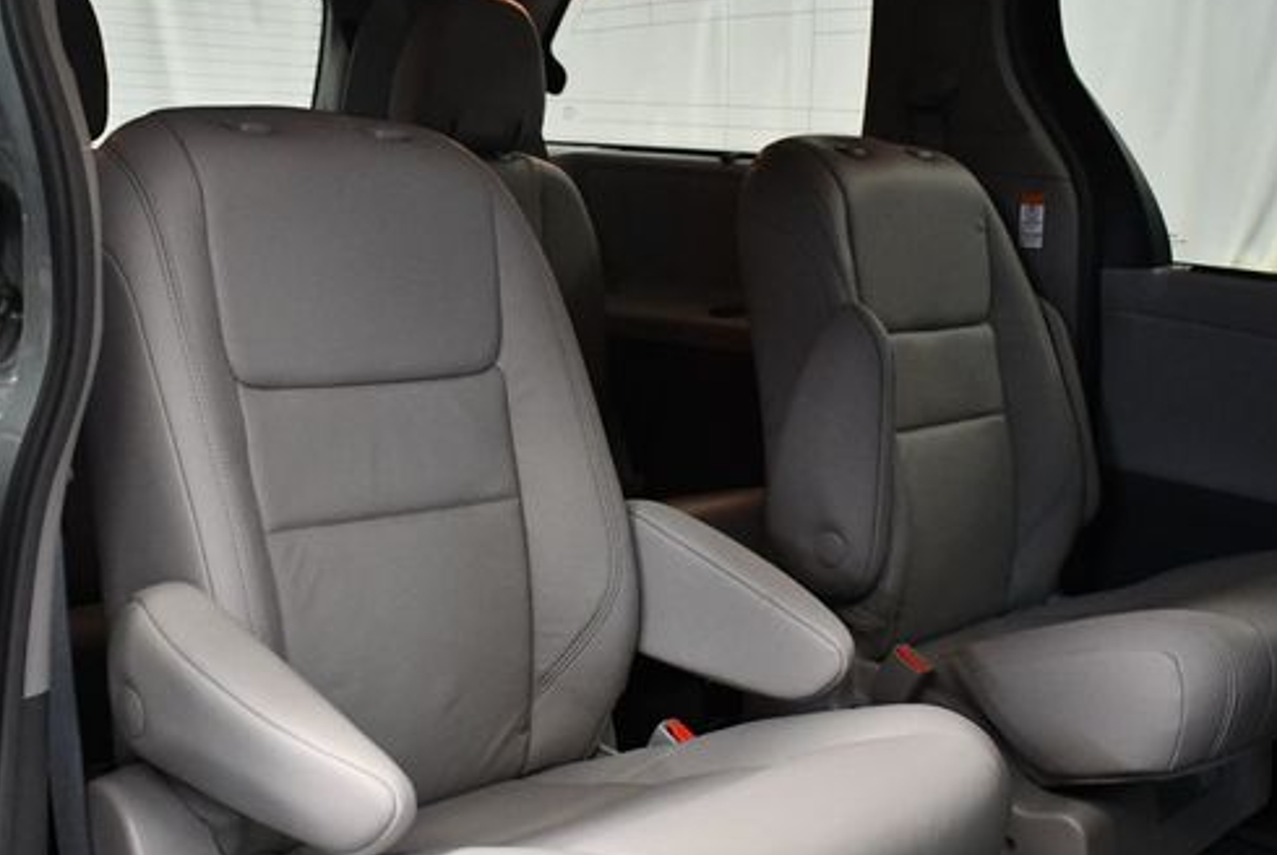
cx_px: 500
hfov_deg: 41.6
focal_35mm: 47
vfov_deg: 28.6
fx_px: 1669
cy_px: 521
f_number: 3.5
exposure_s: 1/125
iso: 3200
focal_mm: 18
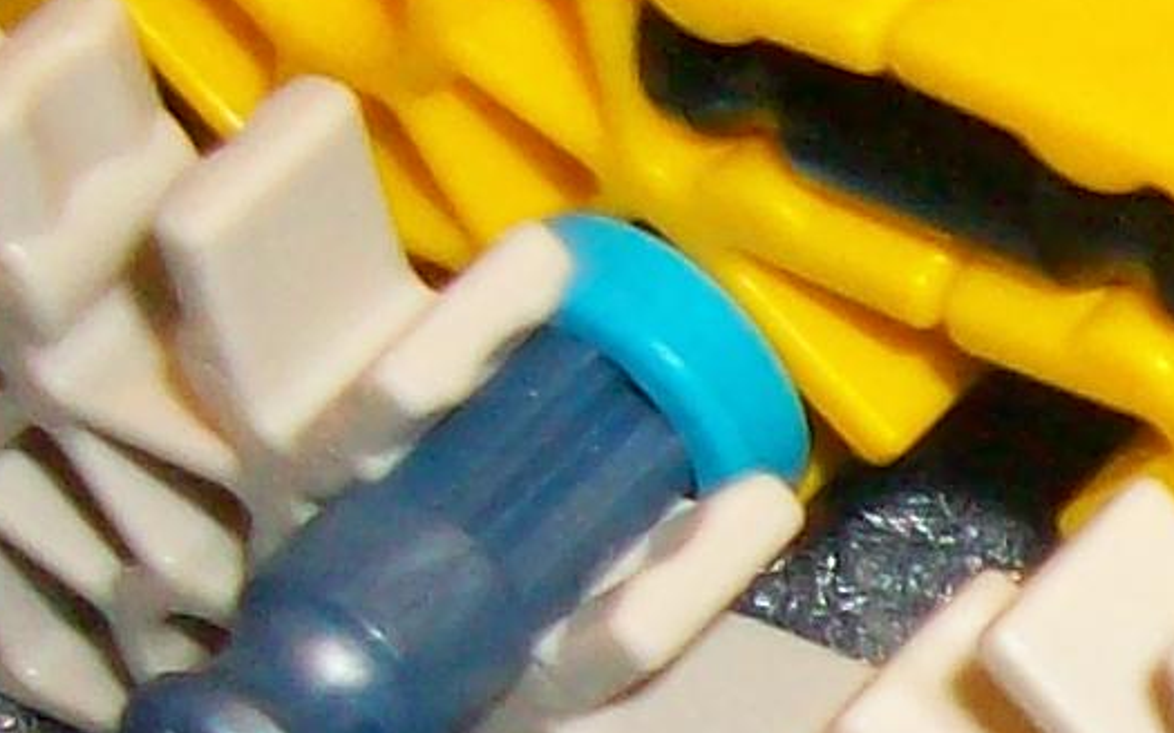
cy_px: 1182
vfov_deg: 6.1
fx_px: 6750
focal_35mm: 211
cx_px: 2616
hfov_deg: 9.1
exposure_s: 1/60
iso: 160
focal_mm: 5.7
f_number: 2.8
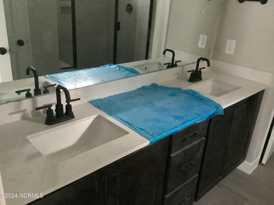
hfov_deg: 58.4
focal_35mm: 31
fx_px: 245
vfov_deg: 45.4
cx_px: 137
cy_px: 102
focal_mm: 3.3
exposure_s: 1/20
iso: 800
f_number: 2.4
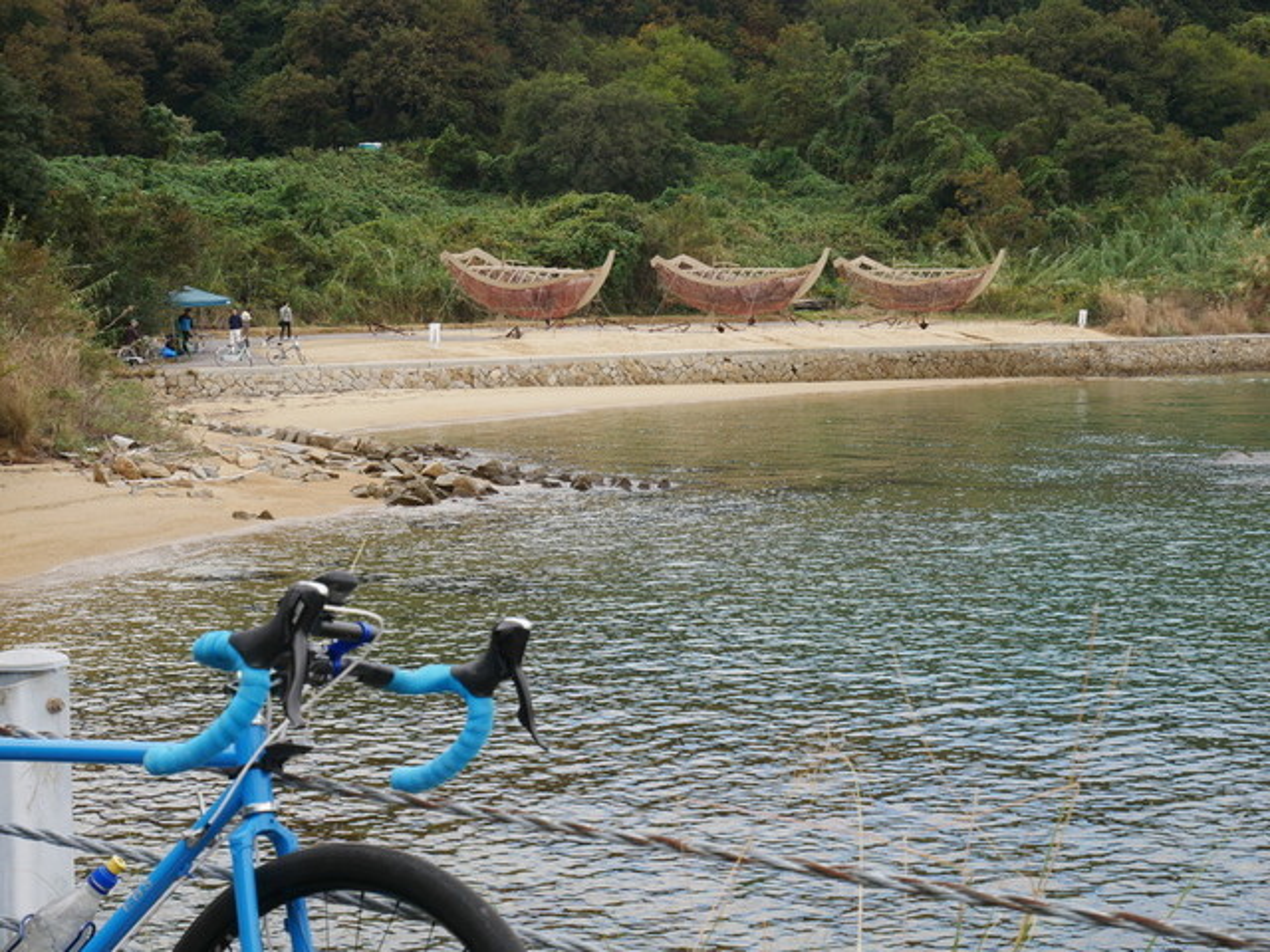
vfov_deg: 22.9
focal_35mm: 64
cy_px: 476
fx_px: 2348
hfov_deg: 30.3
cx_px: 635
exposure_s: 1/160
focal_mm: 32
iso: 200
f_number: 6.3
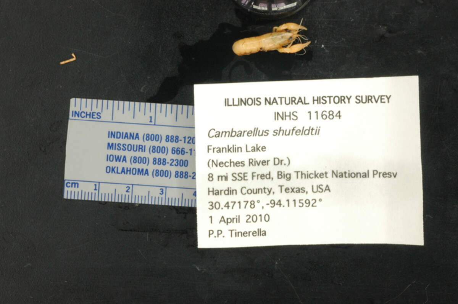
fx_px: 1144
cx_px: 229
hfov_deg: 22.6
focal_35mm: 90
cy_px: 152
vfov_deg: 15.2
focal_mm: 60
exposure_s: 1/1.3
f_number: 36
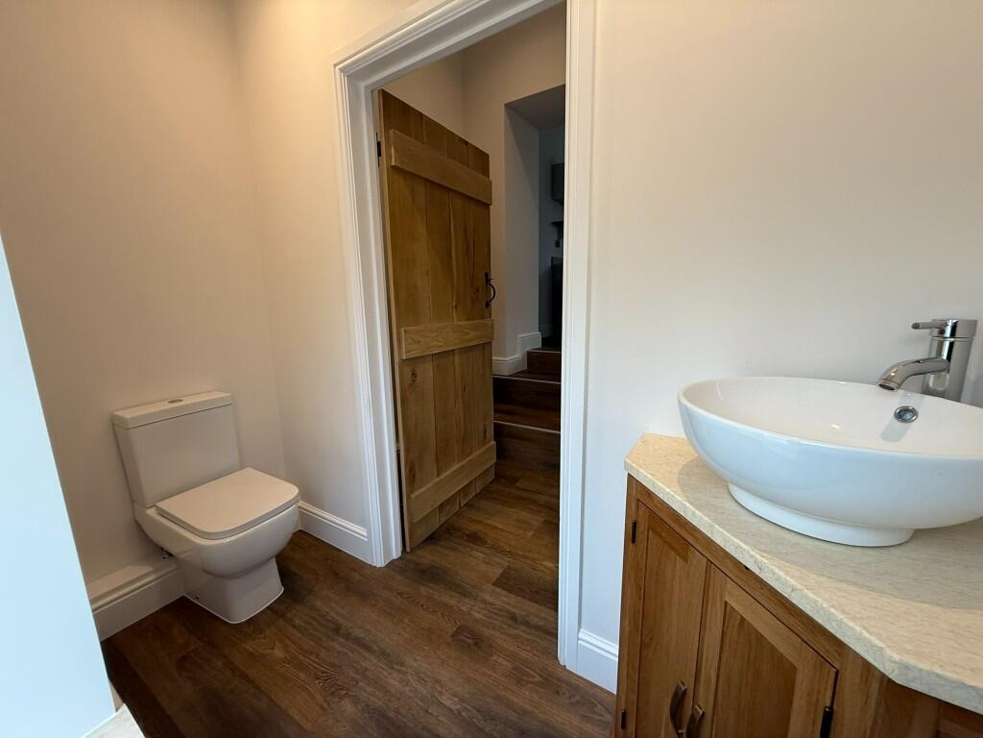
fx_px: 398
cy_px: 369
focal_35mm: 14
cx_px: 492
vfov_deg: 85.7
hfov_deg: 102.1
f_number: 2.2
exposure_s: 1/100
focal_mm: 2.22
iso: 100
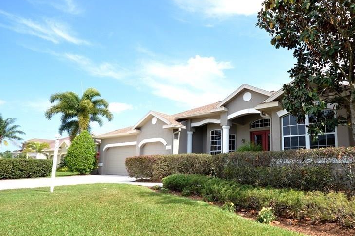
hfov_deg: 78.2
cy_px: 135
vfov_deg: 59.1
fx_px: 207
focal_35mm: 21
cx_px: 241
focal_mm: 10
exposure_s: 1/320
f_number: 9
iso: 400
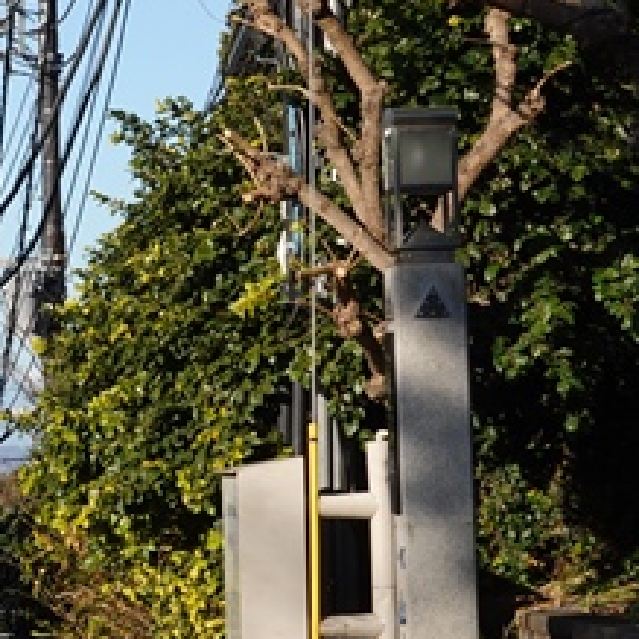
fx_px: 3947
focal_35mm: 189
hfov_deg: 9.1
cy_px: 360
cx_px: -219
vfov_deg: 9.3
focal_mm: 27.98
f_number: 8
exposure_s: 1/500
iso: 250
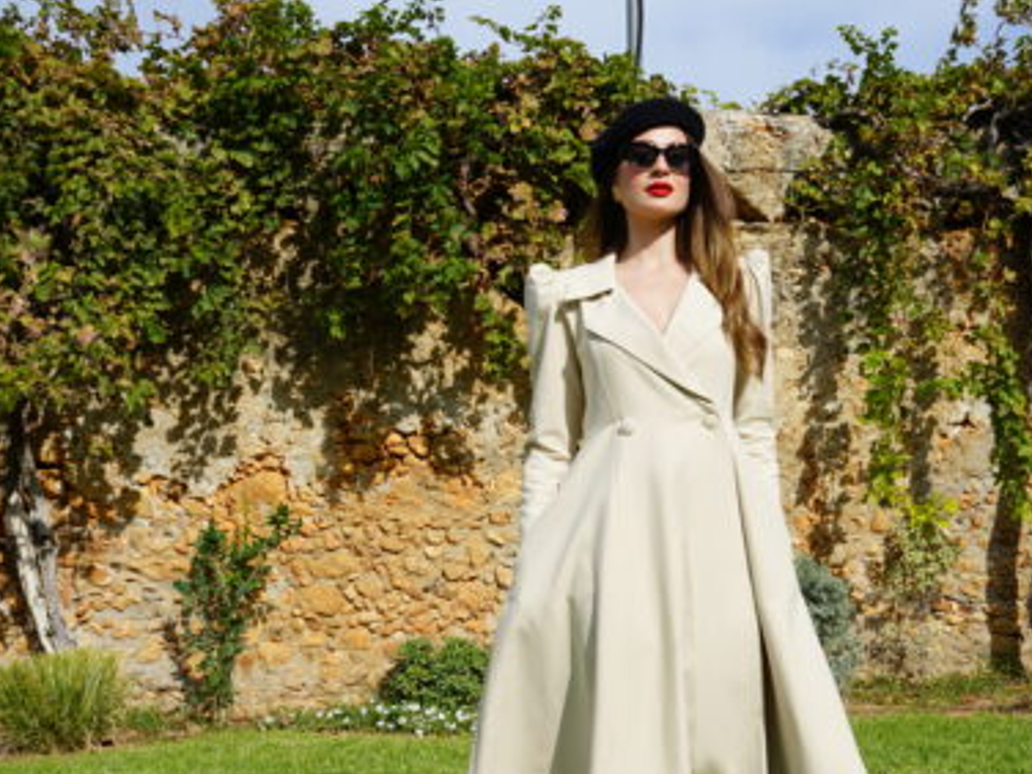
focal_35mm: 43
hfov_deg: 43.7
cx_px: 598
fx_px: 1282
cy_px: 483
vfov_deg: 33.4
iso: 100
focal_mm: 28
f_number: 11
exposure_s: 1/160
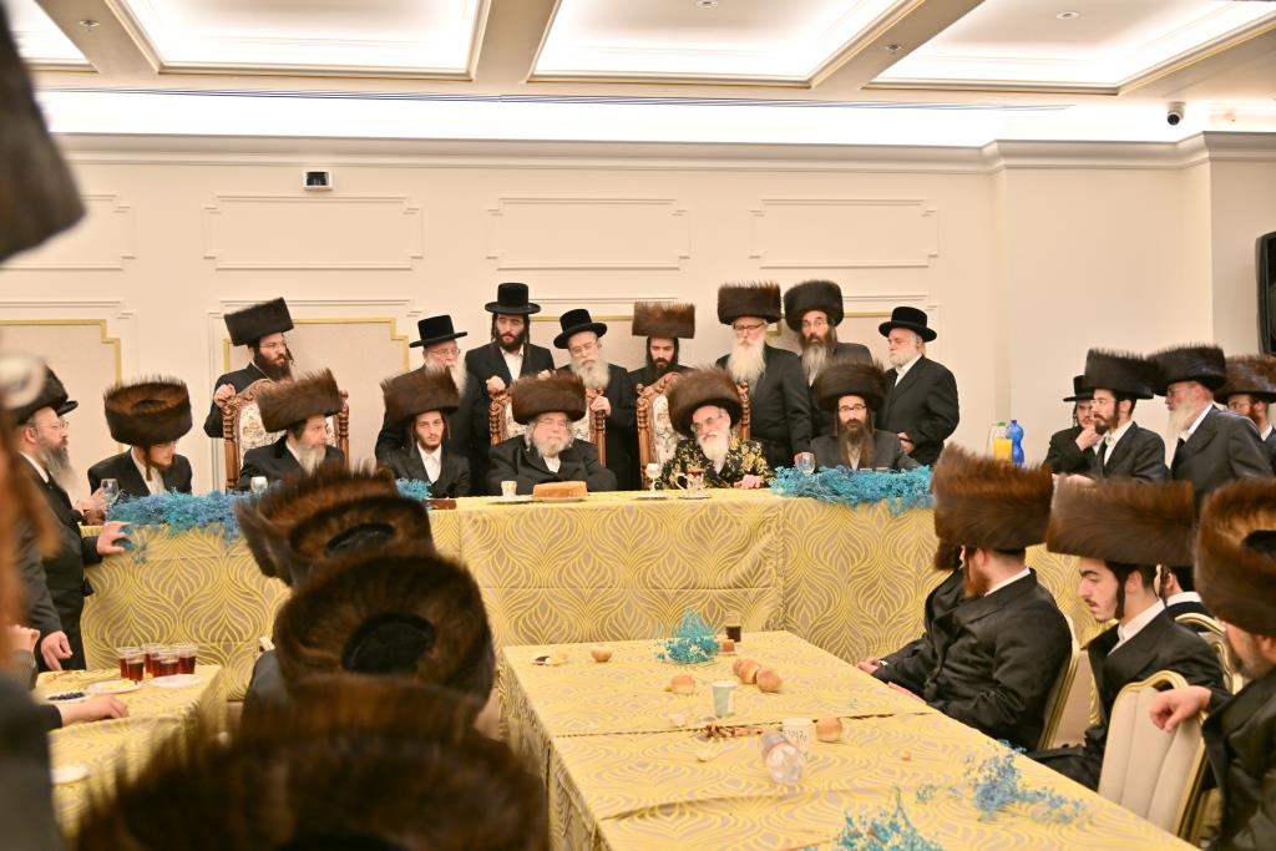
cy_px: 426
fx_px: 1347
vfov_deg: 35.1
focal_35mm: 38
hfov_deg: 50.7
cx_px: 638
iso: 320
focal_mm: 38
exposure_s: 1/160
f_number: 4
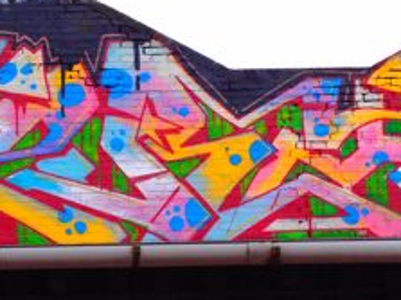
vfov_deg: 14.3
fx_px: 1193
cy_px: 197
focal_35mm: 103
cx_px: 129
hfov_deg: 19.0
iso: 100
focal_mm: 9.87
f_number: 3.5
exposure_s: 1/640
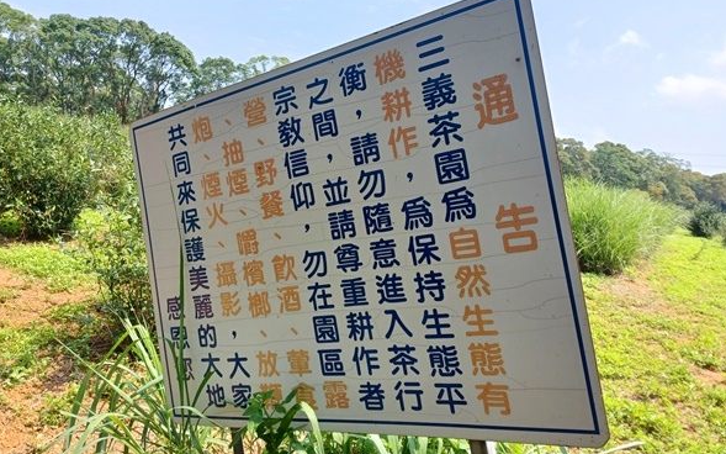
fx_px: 534
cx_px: 361
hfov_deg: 68.4
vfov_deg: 45.9
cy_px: 202
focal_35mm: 27
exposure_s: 1/145
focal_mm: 4.6
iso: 32
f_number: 1.8
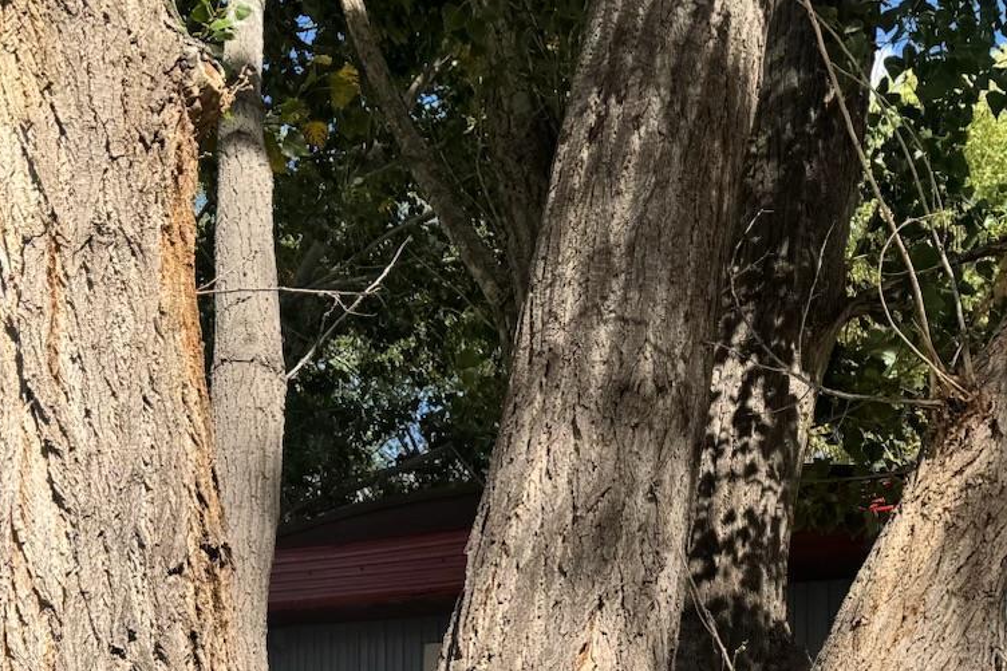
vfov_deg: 19.0
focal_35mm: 68
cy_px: 782
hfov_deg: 29.1
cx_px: 774
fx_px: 1902
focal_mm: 6.76
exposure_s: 1/3802
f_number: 1.78
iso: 80
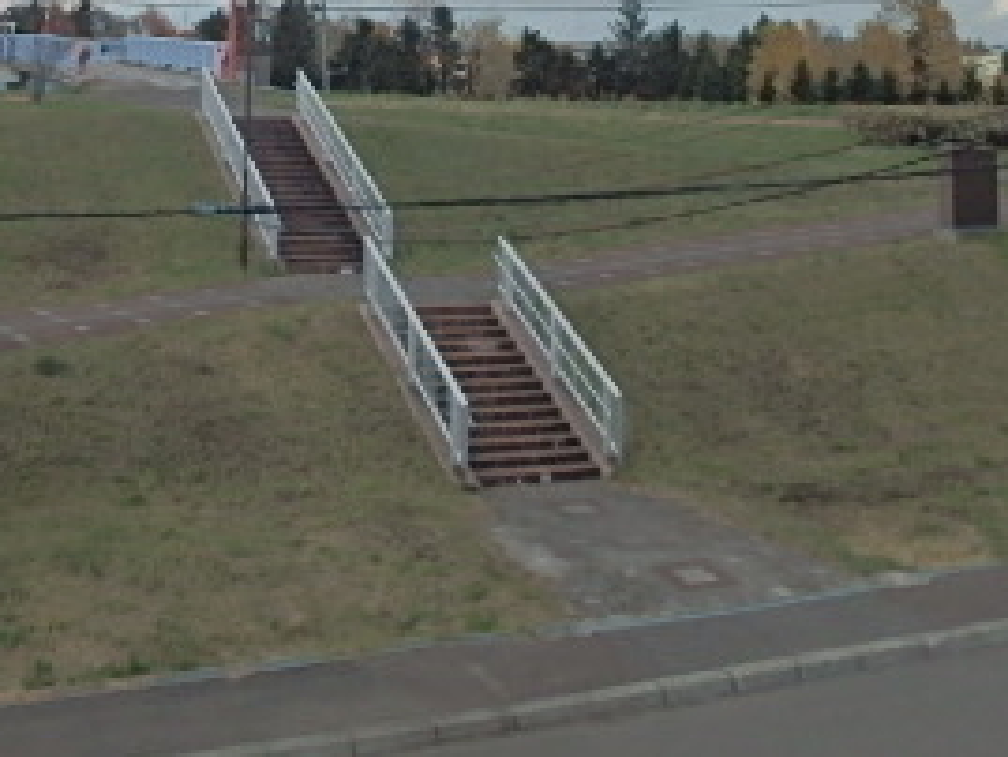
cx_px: 360
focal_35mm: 50
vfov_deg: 26.2
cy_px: -131
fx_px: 1457
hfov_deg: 37.9
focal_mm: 3.7
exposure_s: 1/640
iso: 125
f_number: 6
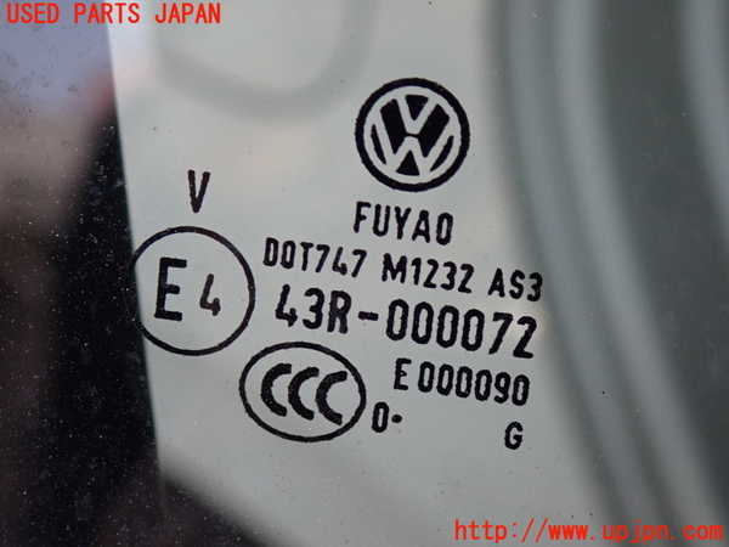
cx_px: 364
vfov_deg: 15.7
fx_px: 1980
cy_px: 274
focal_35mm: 94
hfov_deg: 20.9
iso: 250
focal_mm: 16.79
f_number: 4.7
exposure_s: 1/125
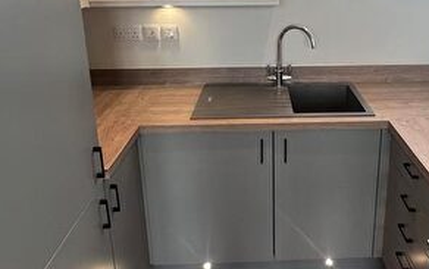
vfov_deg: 37.5
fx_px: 386
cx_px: 276
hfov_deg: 57.2
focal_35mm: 33
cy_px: 68
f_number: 1.8
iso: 50
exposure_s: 1/100
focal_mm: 1.57
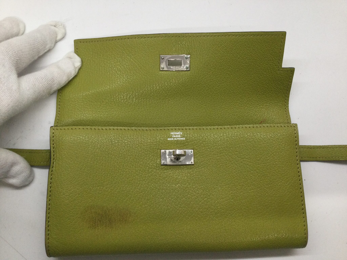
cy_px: 130
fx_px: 311
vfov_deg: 45.4
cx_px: 174
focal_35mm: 31
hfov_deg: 58.4
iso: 32
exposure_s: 1/30
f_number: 2.4
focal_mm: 3.3
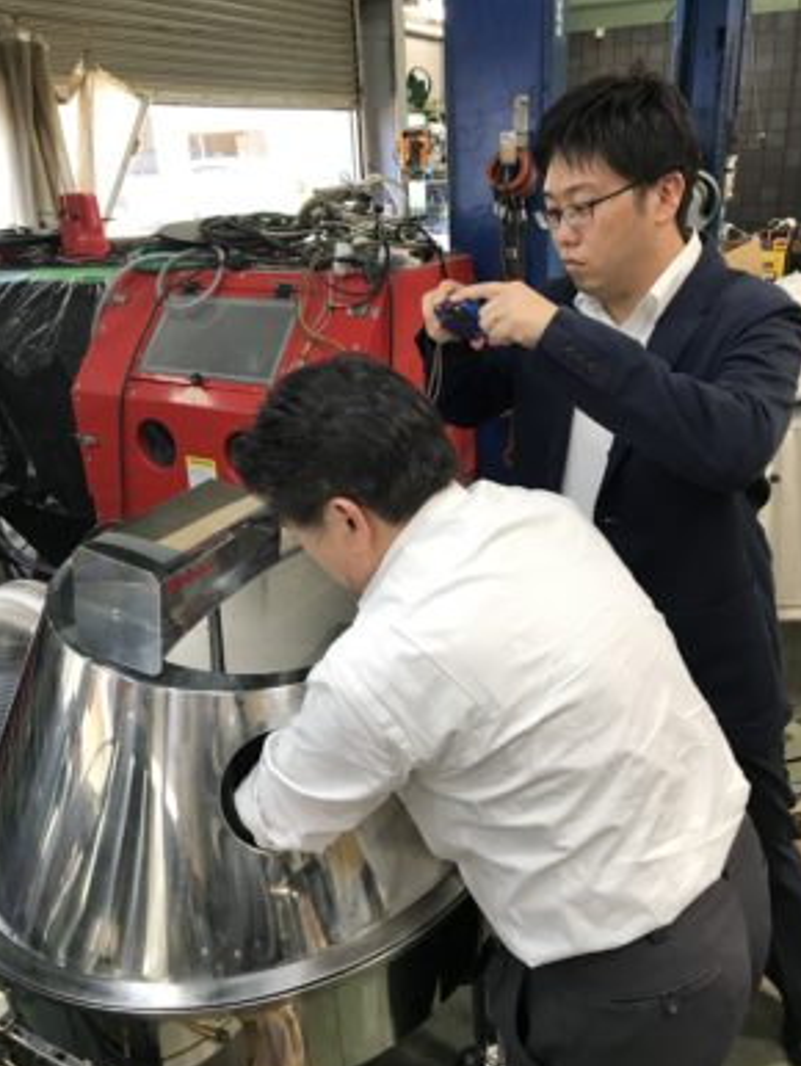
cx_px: 406
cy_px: 527
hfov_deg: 48.3
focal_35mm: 29
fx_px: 894
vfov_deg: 61.6
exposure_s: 1/30
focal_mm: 3.99
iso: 20
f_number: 1.8
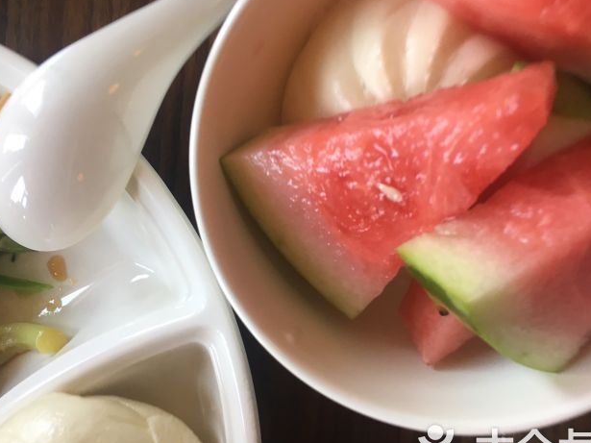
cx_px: 323
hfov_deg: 55.3
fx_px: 563
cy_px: 246
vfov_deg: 42.9
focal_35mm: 33
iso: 40
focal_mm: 4.15
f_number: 2.2
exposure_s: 1/33
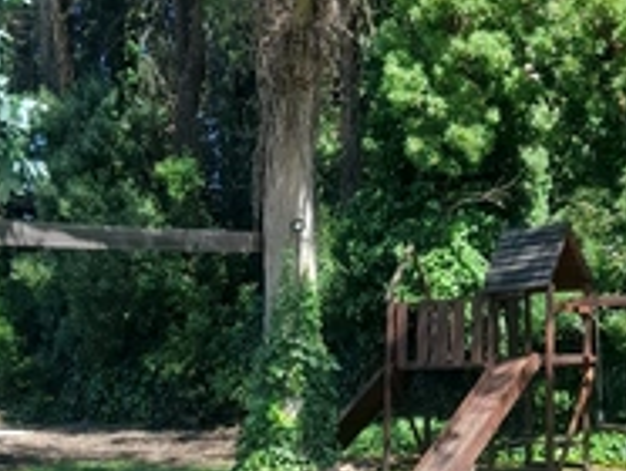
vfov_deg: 24.3
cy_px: 404
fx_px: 1068
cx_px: 236
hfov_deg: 32.5
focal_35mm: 59
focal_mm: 4.6
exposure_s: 1/323
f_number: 2
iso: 20
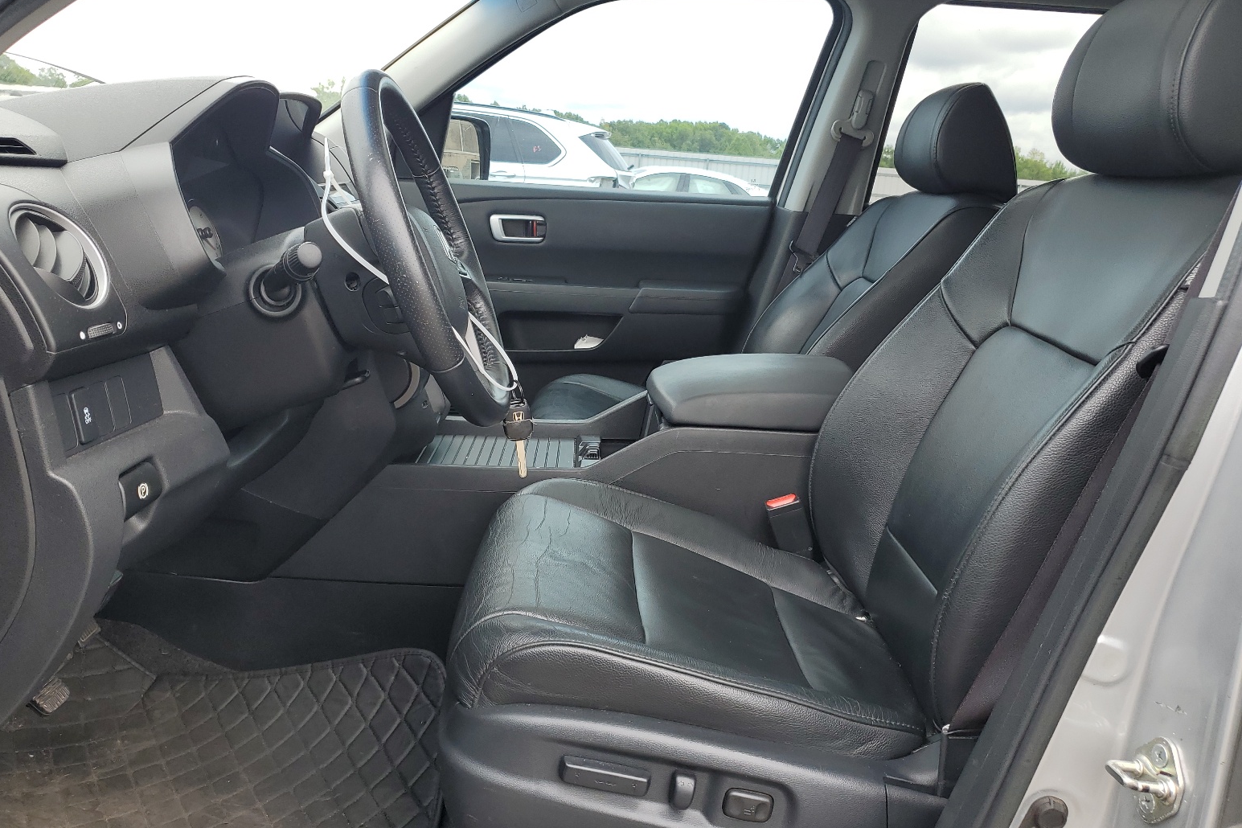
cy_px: 449
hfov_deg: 65.5
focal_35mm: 28
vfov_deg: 46.4
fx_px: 966
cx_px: 600
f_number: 1.5
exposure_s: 1/500
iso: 50
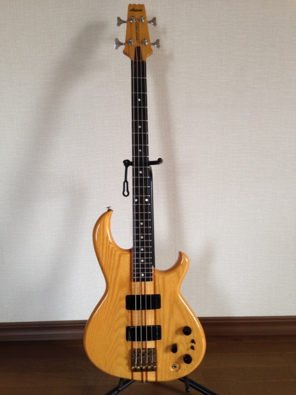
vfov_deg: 55.4
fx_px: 376
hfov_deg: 42.9
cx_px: 148
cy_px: 198
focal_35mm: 33
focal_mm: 4.12
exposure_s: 1/24
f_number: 2.4
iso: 50
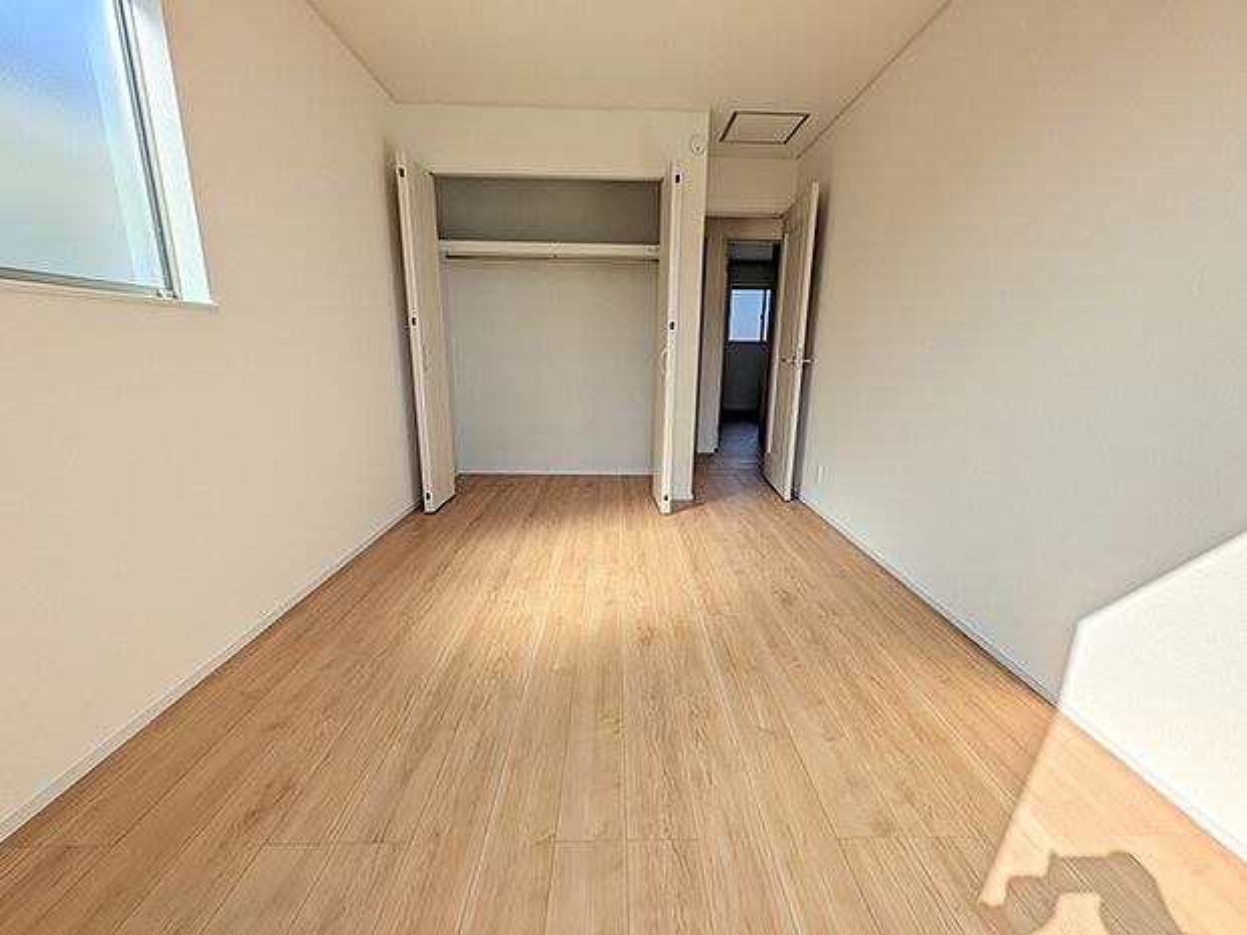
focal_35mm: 14
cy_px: 468
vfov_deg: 85.7
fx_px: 504
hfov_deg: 102.1
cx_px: 624
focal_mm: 1.83
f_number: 2.2
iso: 51
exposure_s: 1/2004
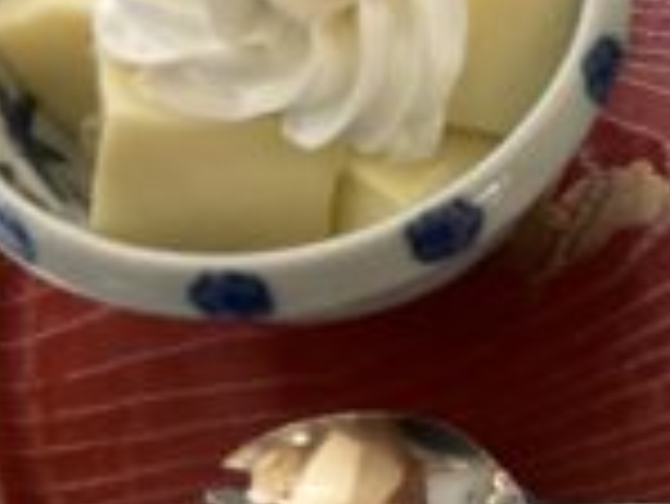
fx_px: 1511
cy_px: 214
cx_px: 735
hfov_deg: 23.5
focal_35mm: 78
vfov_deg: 18.9
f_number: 2.4
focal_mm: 3.3
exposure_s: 1/50
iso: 200
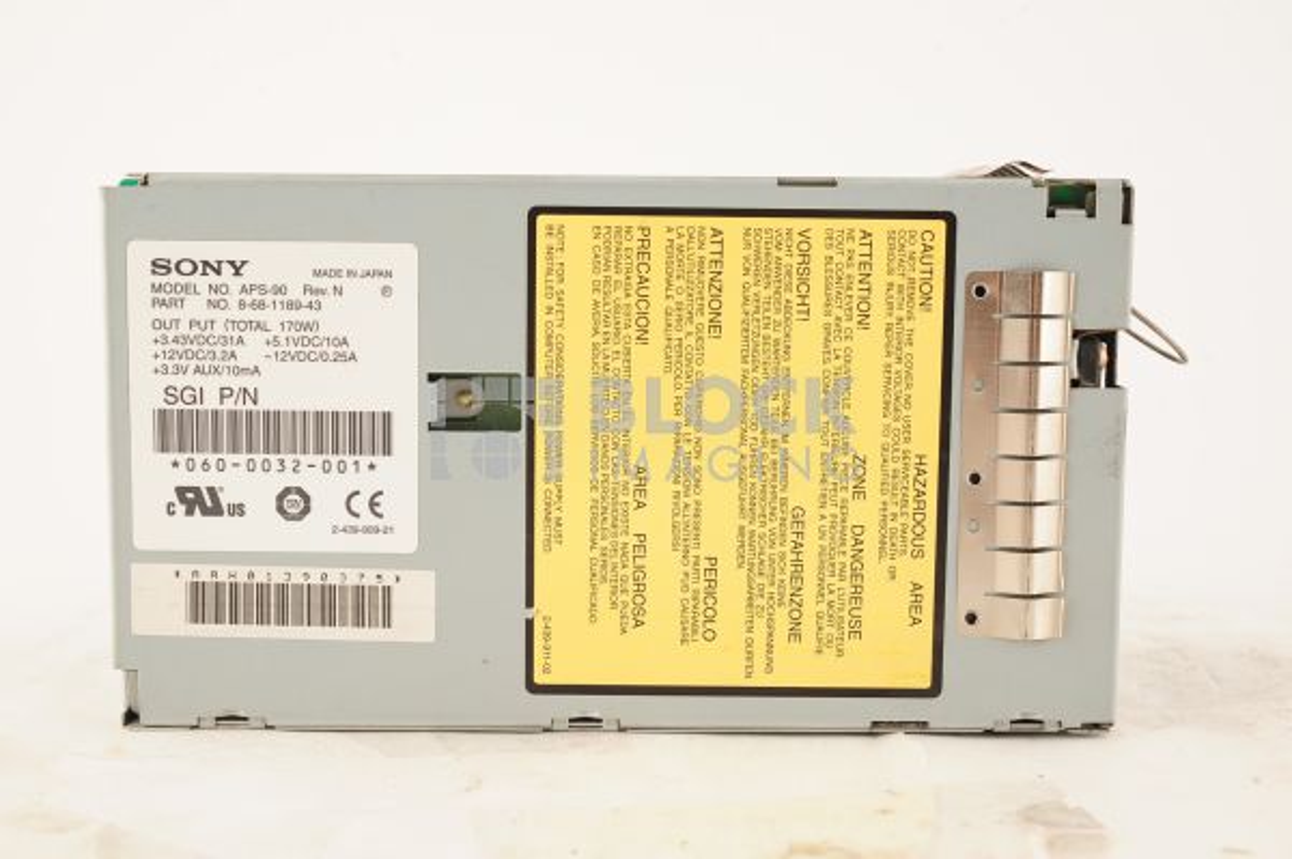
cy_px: 430
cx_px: 646
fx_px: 1793
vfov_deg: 26.9
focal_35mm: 50
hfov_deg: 39.6
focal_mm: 50
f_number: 10
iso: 1600
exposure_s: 1/125
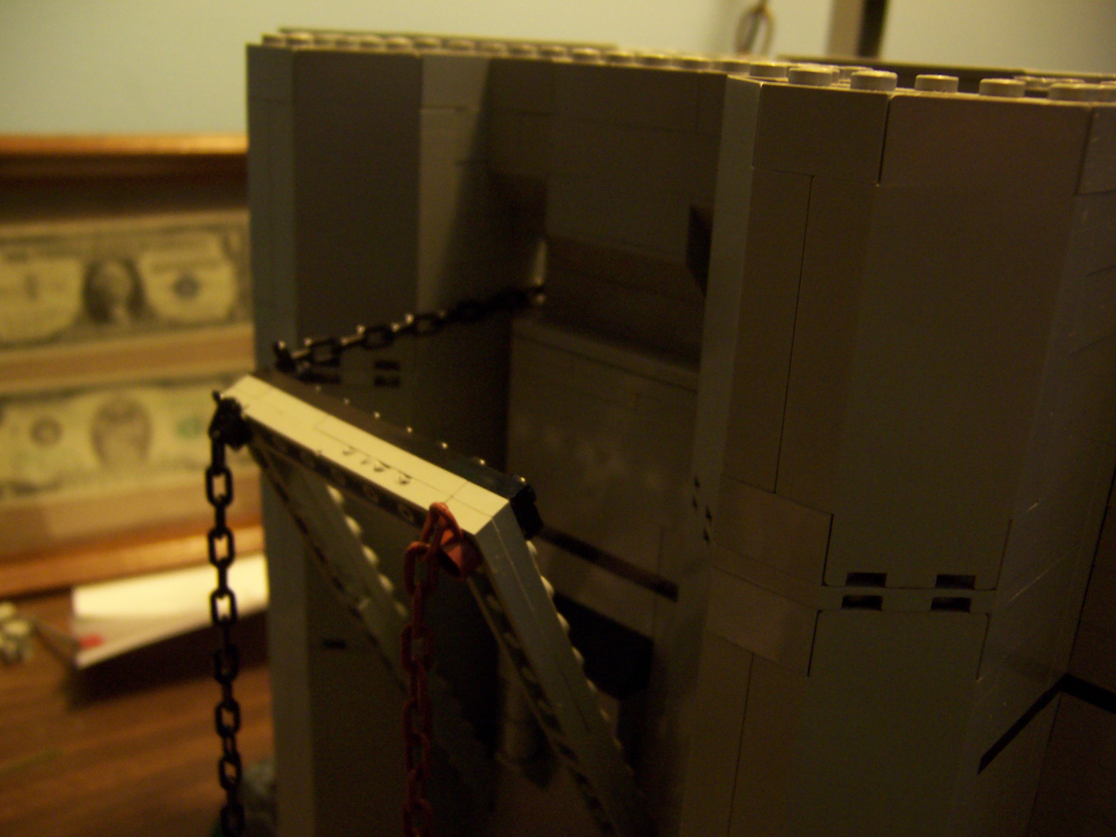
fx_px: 1064
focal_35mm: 33
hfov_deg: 55.4
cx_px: 558
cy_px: 418
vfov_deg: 42.9
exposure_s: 1/8
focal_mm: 5.5
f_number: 2.8
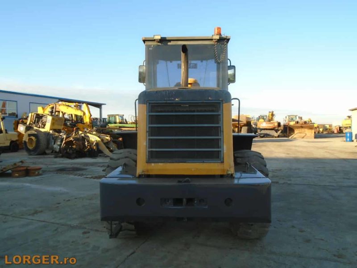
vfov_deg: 53.1
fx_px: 268
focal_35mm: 26
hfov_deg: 67.3
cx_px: 178
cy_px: 134
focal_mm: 4.6
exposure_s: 1/320
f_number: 3.2
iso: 100
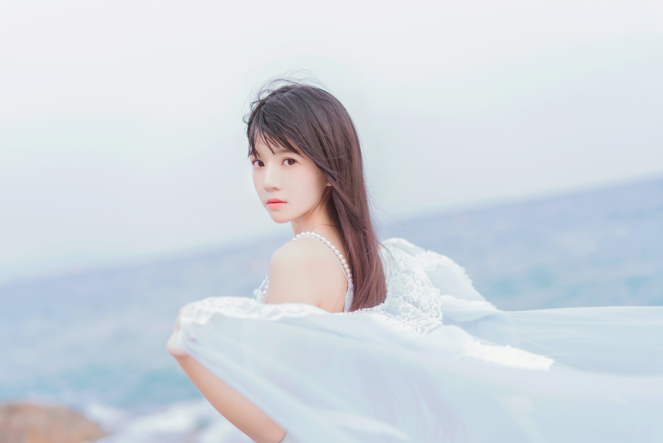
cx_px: 332
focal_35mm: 50
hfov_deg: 39.6
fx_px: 921
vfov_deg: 27.0
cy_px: 222
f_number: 1.8
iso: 125
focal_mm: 50
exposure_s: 1/400
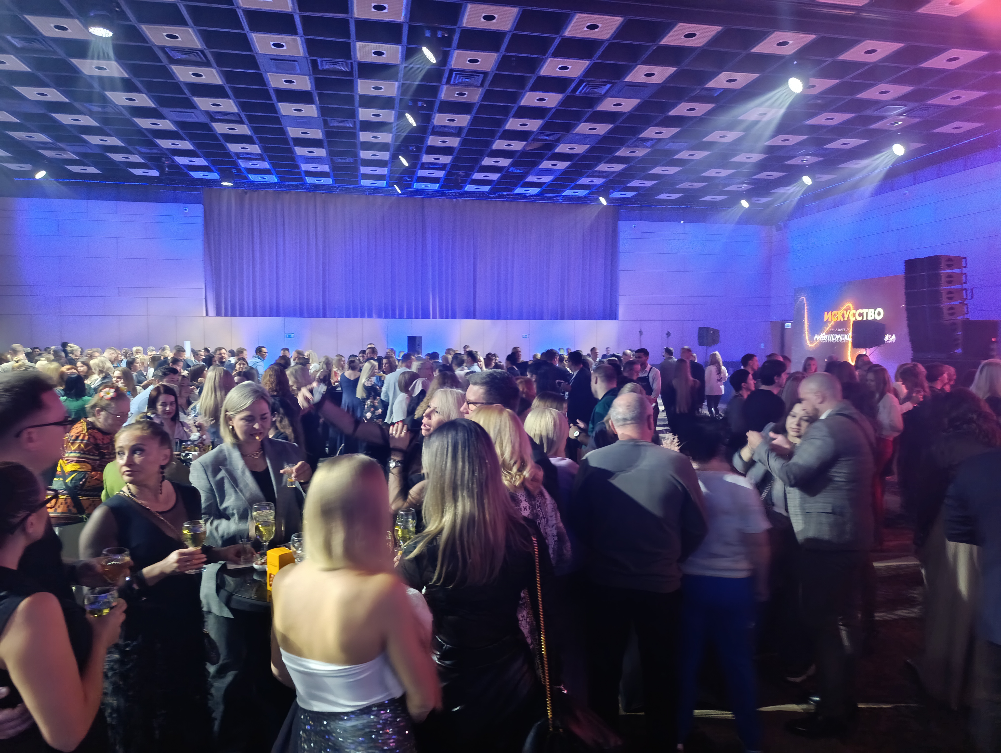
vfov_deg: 59.0
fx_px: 666
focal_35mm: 23
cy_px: 376
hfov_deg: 73.8
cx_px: 500
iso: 2500
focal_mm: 6.14
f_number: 1.6
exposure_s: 1/14.3
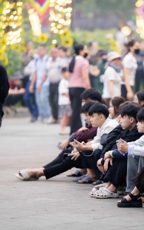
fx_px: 1827
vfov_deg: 7.2
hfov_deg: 4.5
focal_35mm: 291
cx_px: 119
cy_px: 115
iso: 3200
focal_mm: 190
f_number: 2.8
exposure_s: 1/250
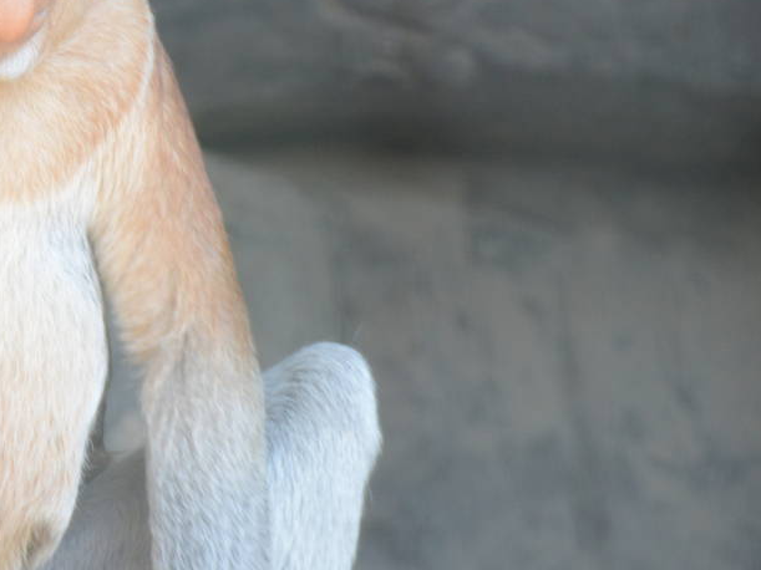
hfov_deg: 1.7
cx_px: 54
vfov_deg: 1.3
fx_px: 24925
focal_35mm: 1134
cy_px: 348
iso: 1000
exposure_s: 1/100
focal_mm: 450
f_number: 6
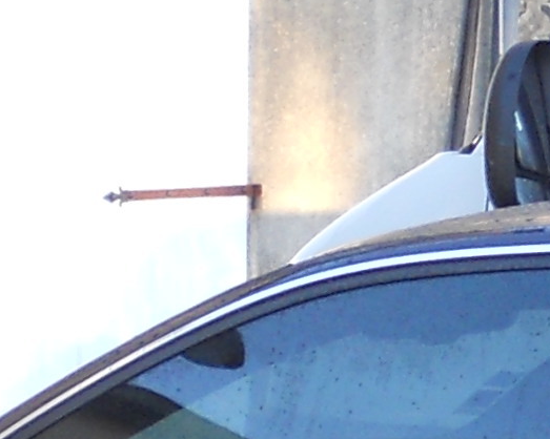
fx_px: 3889
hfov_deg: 7.8
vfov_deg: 6.3
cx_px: 1000
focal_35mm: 239
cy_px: 822
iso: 80
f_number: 3.5
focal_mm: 5.8
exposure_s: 1/40
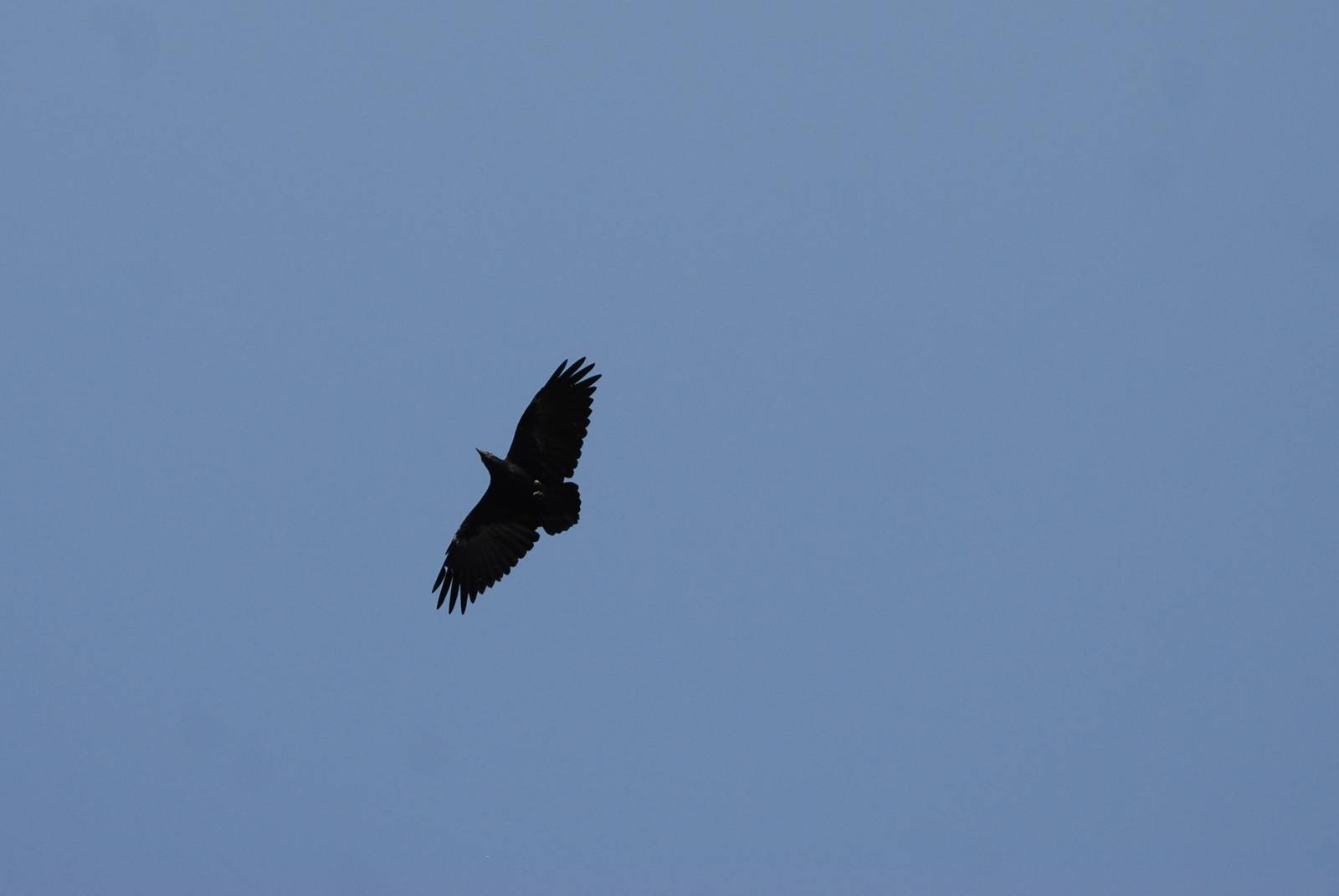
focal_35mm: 255
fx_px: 9496
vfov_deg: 5.4
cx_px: 670
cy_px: 448
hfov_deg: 8.1
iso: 200
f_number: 5.3
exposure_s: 1/1000
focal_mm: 170
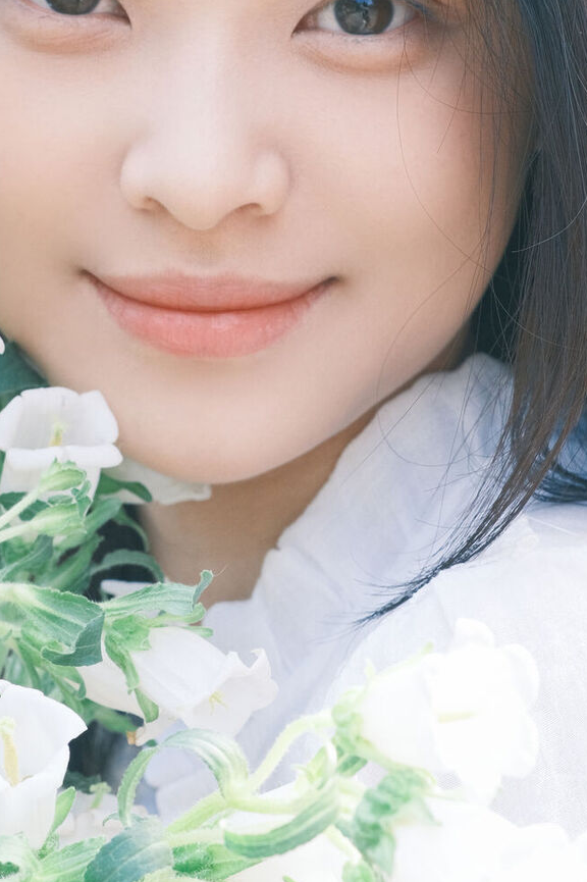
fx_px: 3745
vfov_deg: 13.4
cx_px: 230
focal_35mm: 153
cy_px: 328
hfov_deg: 9.0
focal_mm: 56
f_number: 6.4
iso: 1000
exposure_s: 1/180
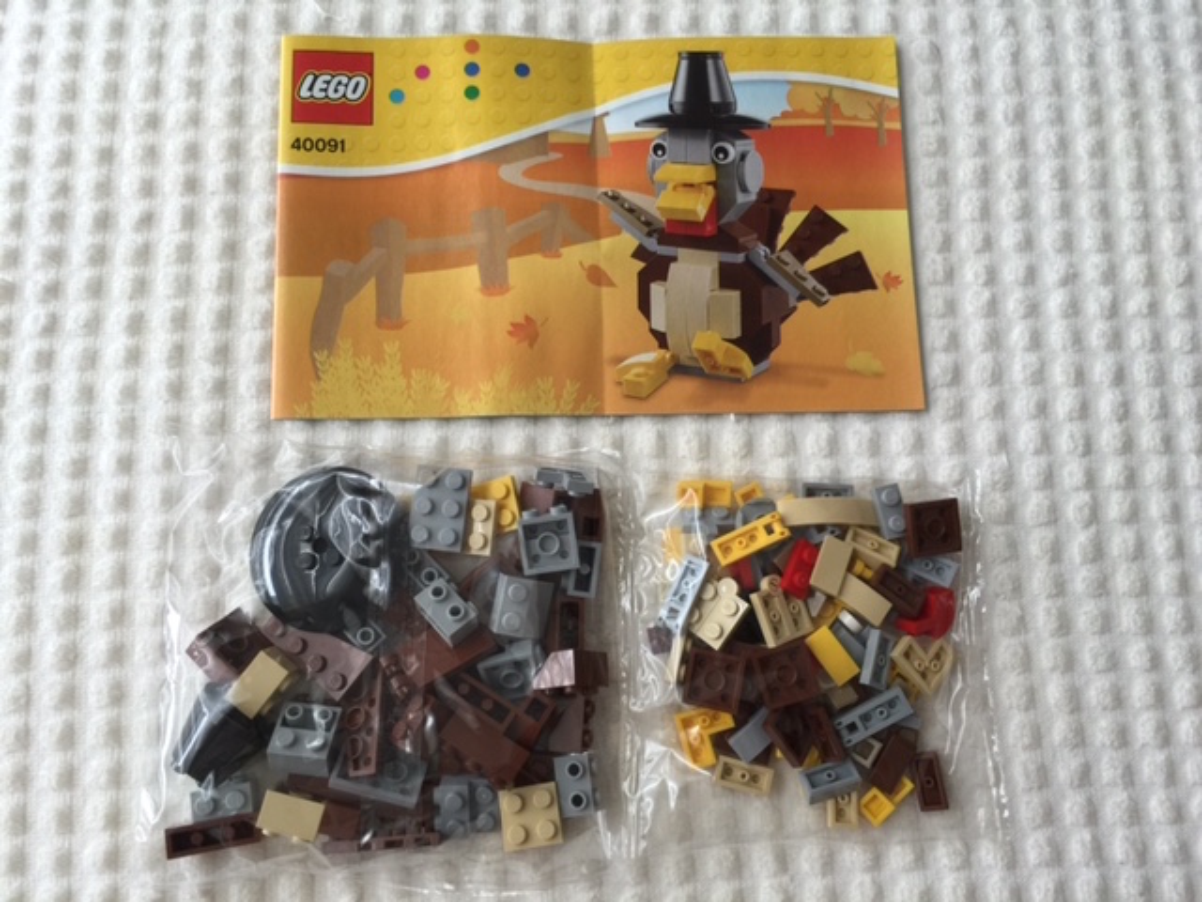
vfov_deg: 48.2
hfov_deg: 61.7
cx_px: 601
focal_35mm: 29
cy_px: 451
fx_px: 1007
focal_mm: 4.15
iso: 32
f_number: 2.2
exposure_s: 1/40
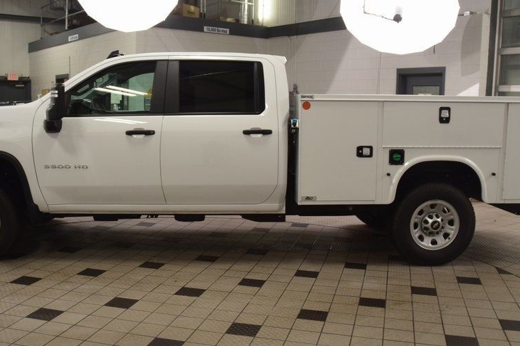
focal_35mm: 37
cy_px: 183
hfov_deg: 51.8
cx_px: 230
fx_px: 534
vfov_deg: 35.9
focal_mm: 18
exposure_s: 1/60
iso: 800
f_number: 8
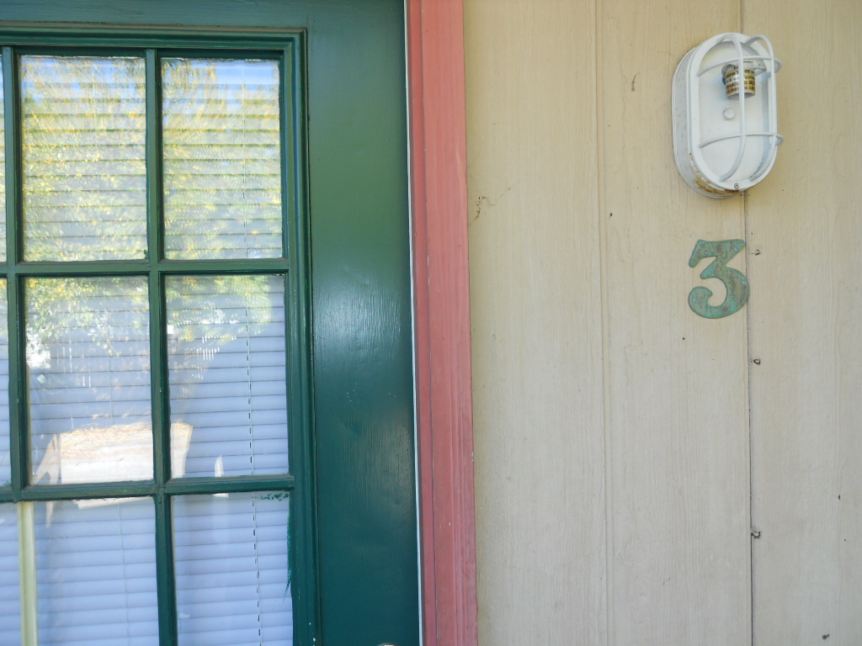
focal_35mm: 28
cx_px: 431
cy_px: 323
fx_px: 697
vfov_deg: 49.7
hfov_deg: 63.4
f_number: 2.7
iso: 80
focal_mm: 5
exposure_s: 1/100
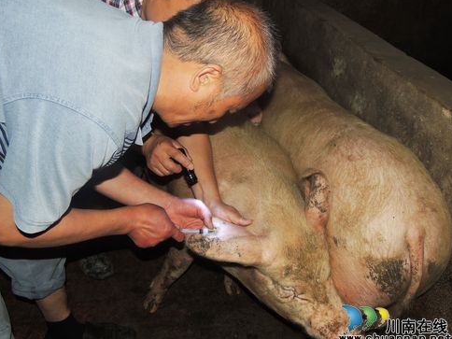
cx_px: 226
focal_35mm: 31
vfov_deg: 45.4
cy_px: 171
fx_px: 405
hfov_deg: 58.4
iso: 200
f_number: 3.1
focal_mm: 5.3
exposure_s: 1/30
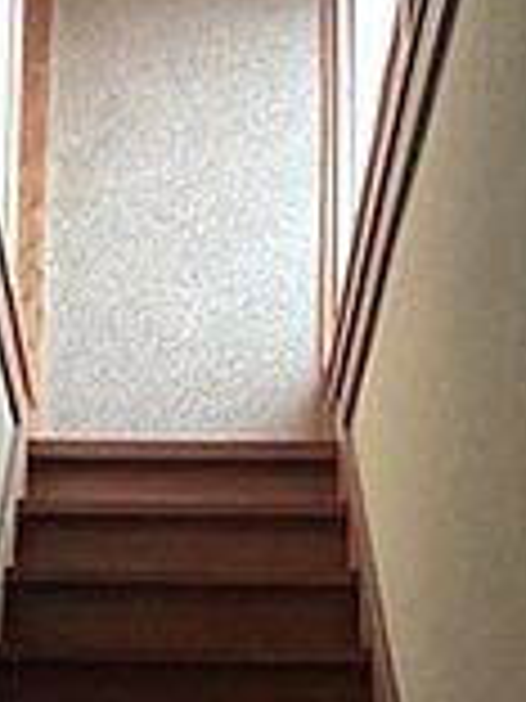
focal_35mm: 89
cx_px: 148
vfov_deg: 20.3
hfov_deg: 16.5
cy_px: 886
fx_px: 1803
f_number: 1.8
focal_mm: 3
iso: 500
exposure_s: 1/30
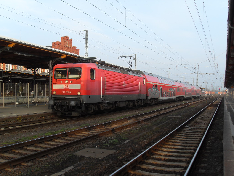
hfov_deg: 46.8
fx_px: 270
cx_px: 117
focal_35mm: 40
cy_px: 88
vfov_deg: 36.0
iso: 80
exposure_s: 1/350
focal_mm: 7.1
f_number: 3.1
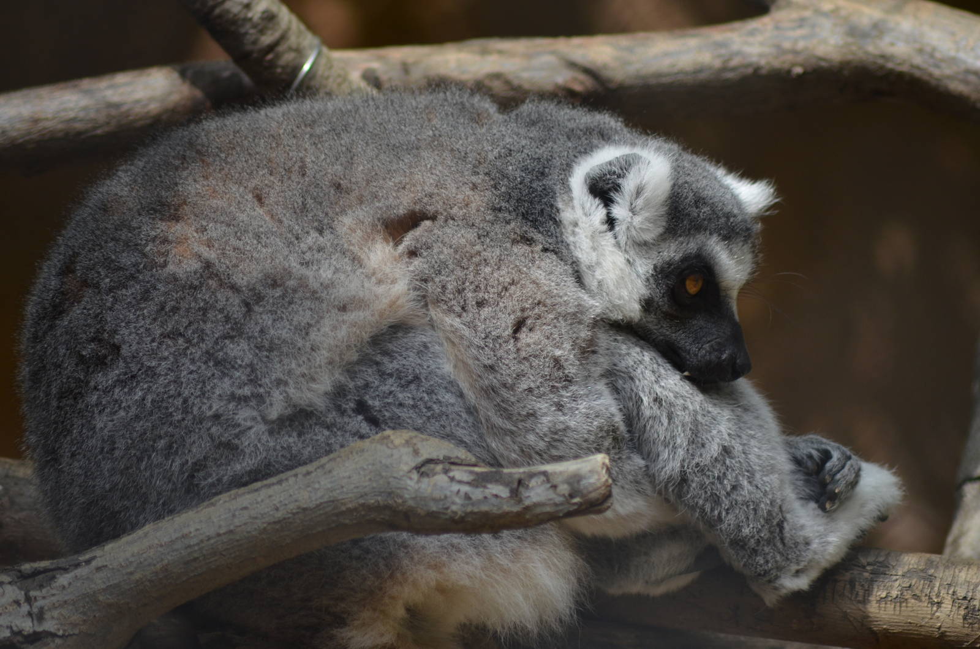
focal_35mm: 390
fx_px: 10595
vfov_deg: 3.5
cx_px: 490
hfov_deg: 5.3
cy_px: 324
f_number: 5
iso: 450
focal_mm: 260
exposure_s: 1/1000
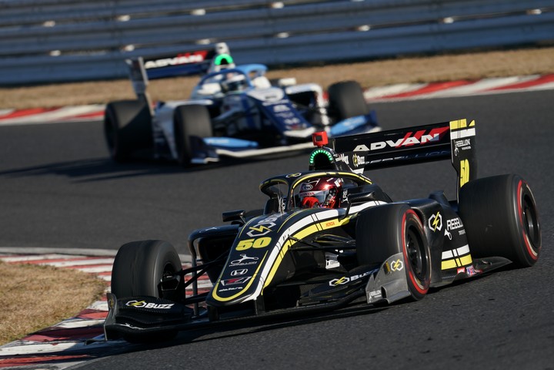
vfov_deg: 2.3
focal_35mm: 600
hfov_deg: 3.4
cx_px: 277
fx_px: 9233
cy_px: 185
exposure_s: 1/800
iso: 200
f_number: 8
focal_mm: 600
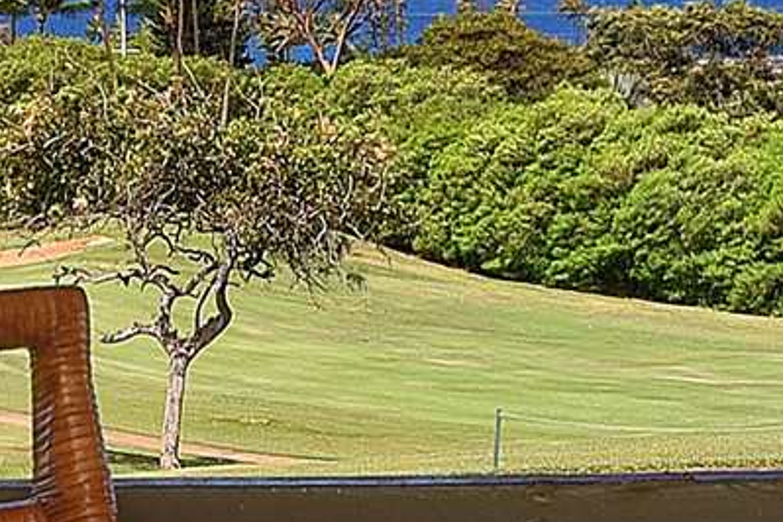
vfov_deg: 8.9
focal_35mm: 154
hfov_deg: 13.1
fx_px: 3349
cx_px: 809
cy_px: 298
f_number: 16
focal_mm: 20
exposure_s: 1/60
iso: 900
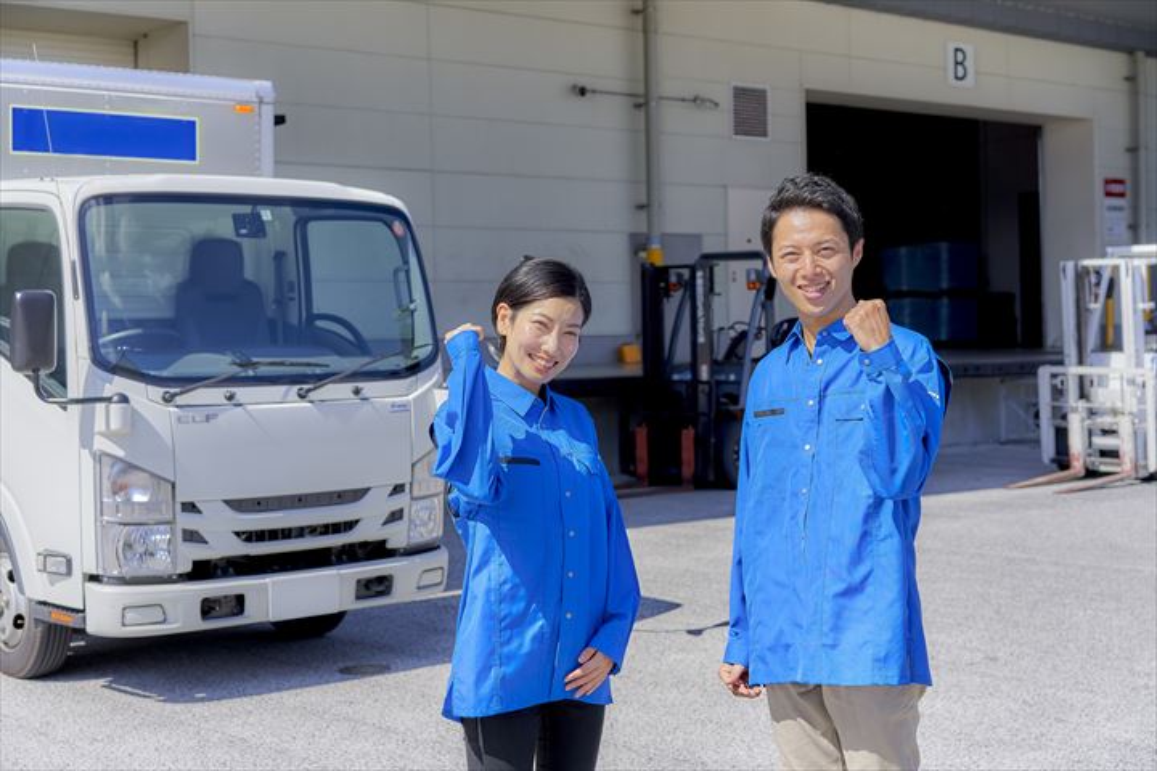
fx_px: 1768
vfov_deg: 24.6
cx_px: 578
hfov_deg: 36.2
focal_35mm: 55
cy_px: 386
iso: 100
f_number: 5.6
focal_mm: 55
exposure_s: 1/400
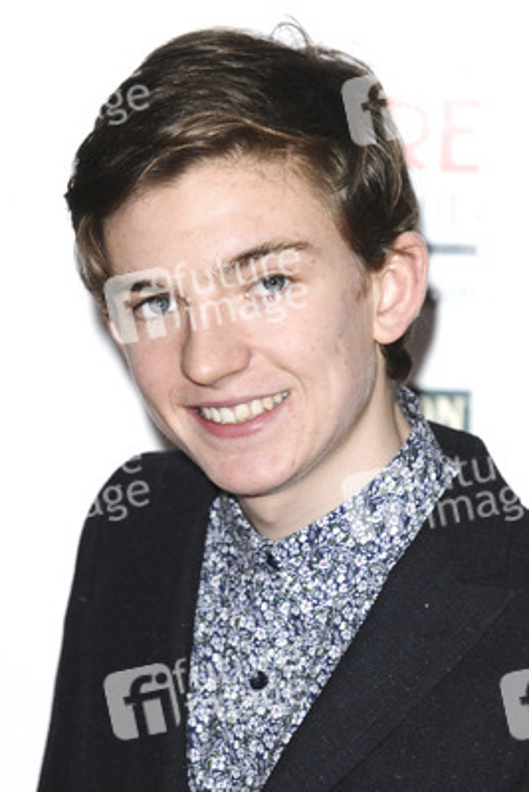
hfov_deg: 7.6
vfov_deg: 11.4
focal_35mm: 180
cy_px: 396
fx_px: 3964
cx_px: 264
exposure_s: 1/160
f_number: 4.5
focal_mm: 120
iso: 640
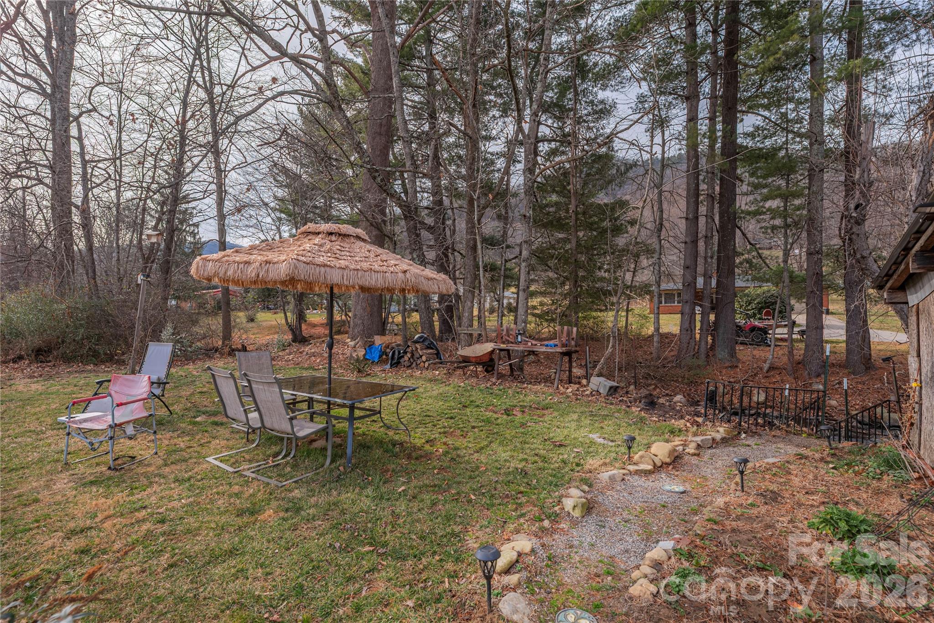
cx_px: 467
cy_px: 312
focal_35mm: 16
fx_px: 415
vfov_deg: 73.8
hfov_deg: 96.7
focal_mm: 16
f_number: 7.1
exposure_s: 1/1250
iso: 320
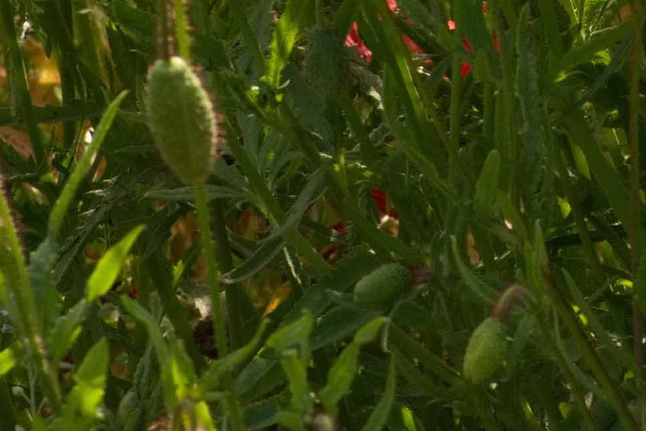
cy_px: -1054
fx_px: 14287
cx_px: 1316
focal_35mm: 796
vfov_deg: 1.7
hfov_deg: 2.6
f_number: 10
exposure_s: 1/400
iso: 400
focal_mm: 105
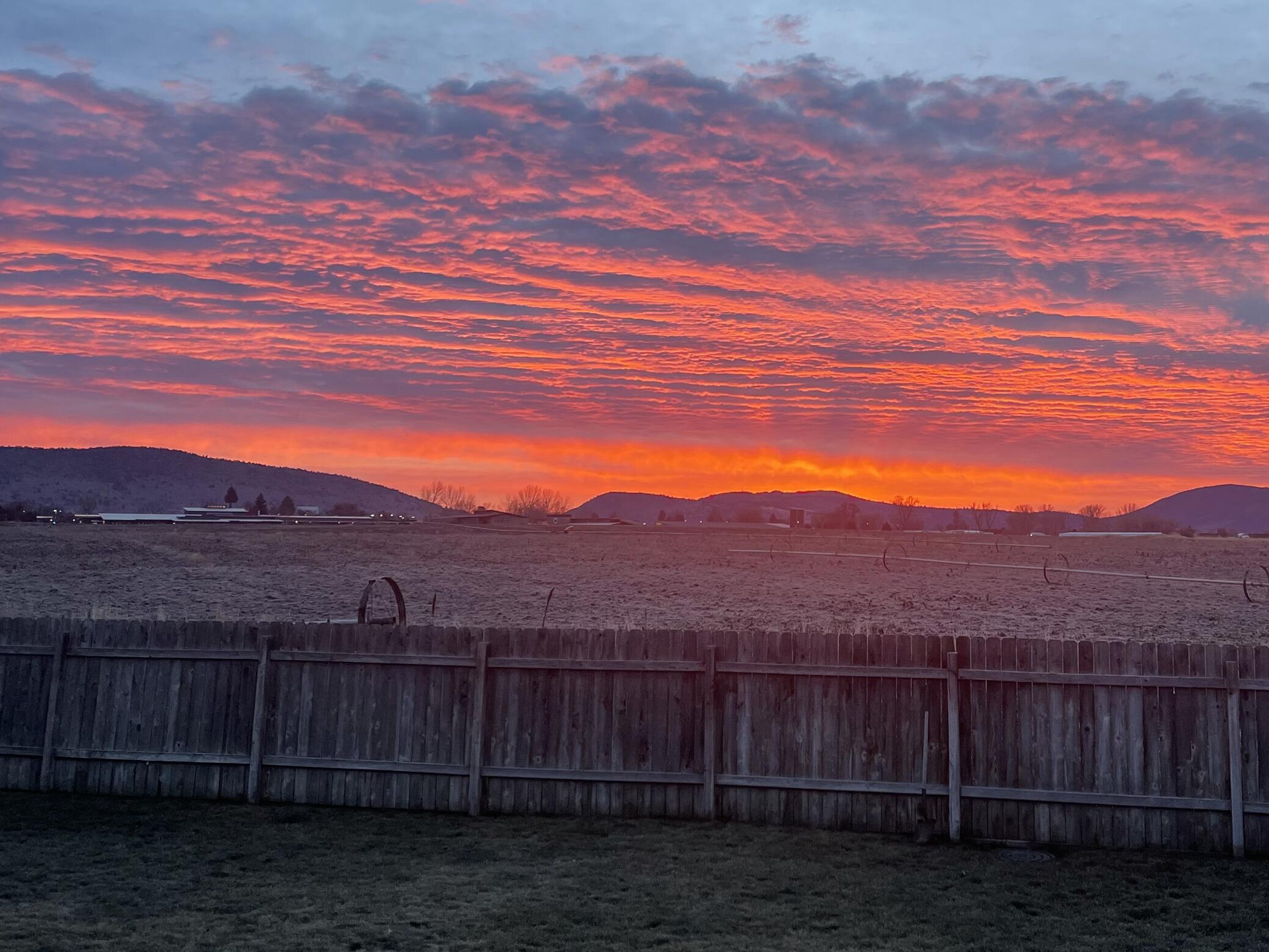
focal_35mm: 36
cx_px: 817
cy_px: 375
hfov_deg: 50.7
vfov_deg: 39.5
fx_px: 1320
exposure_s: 1/121
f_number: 1.6
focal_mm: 5.1
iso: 125
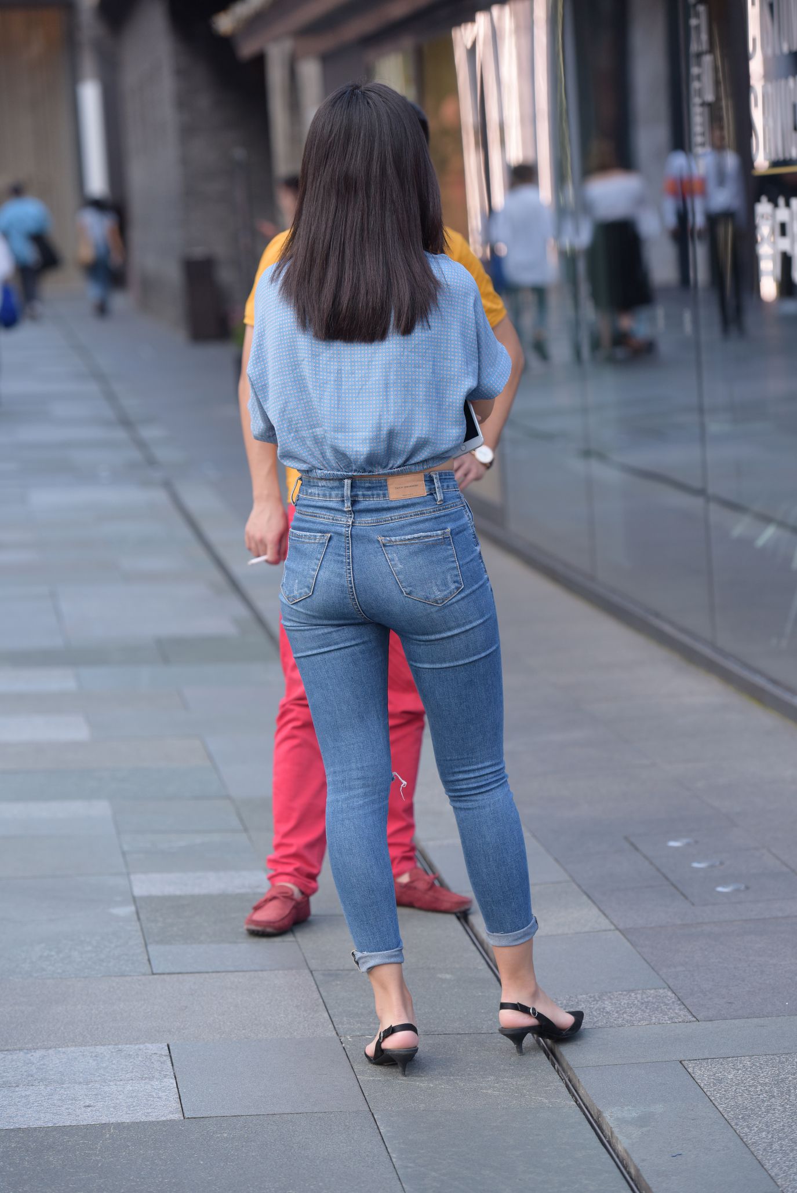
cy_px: 596
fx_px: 4147
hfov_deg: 11.0
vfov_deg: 16.4
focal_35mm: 125
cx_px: 398
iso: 500
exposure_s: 1/800
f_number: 4
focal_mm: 125
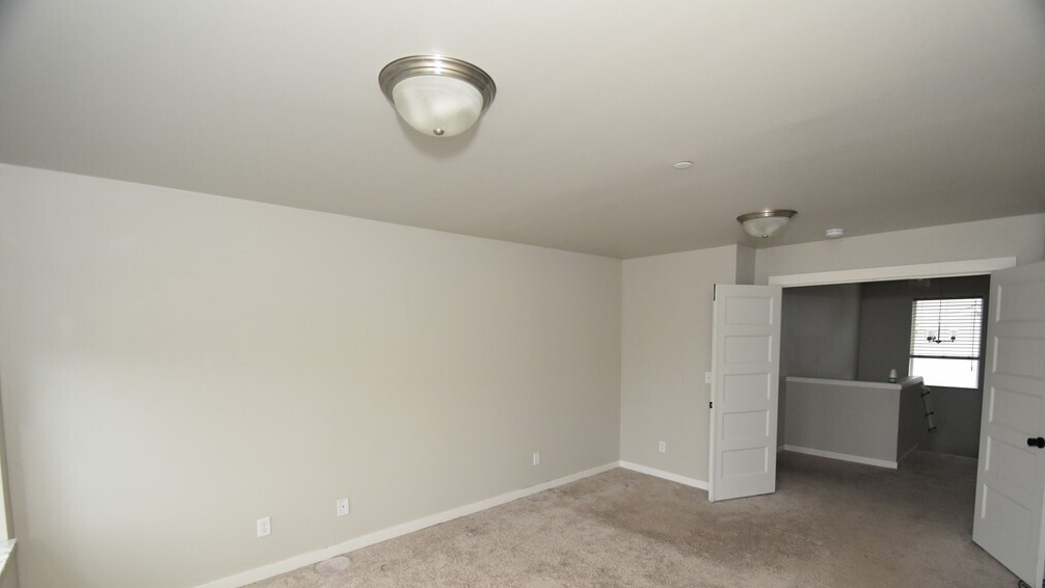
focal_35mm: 16
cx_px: 531
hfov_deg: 99.4
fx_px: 443
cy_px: 340
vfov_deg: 66.7
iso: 1600
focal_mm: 10
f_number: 4
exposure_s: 1/60
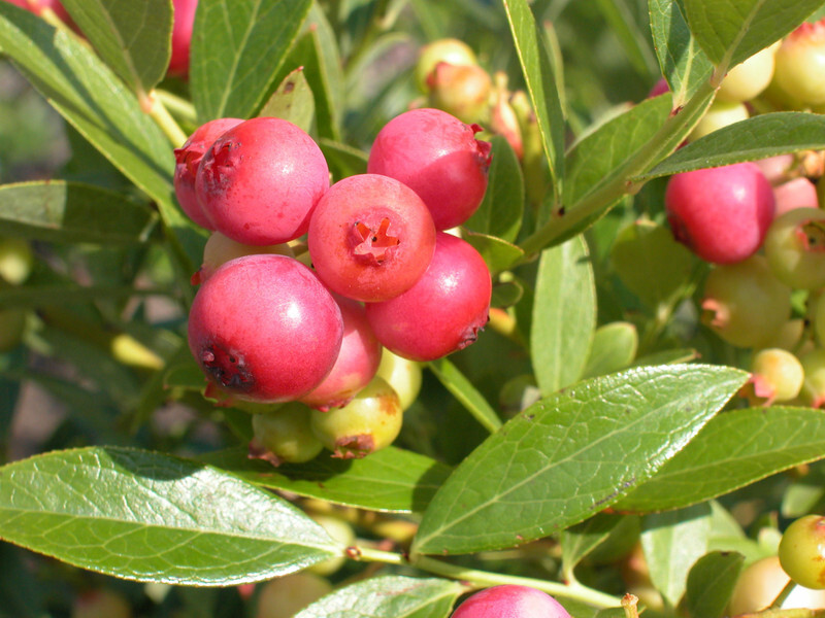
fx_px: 2026
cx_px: 412
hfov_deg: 23.0
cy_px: 309
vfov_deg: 17.4
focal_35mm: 85
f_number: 7.6
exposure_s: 1/186
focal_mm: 21.4
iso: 100
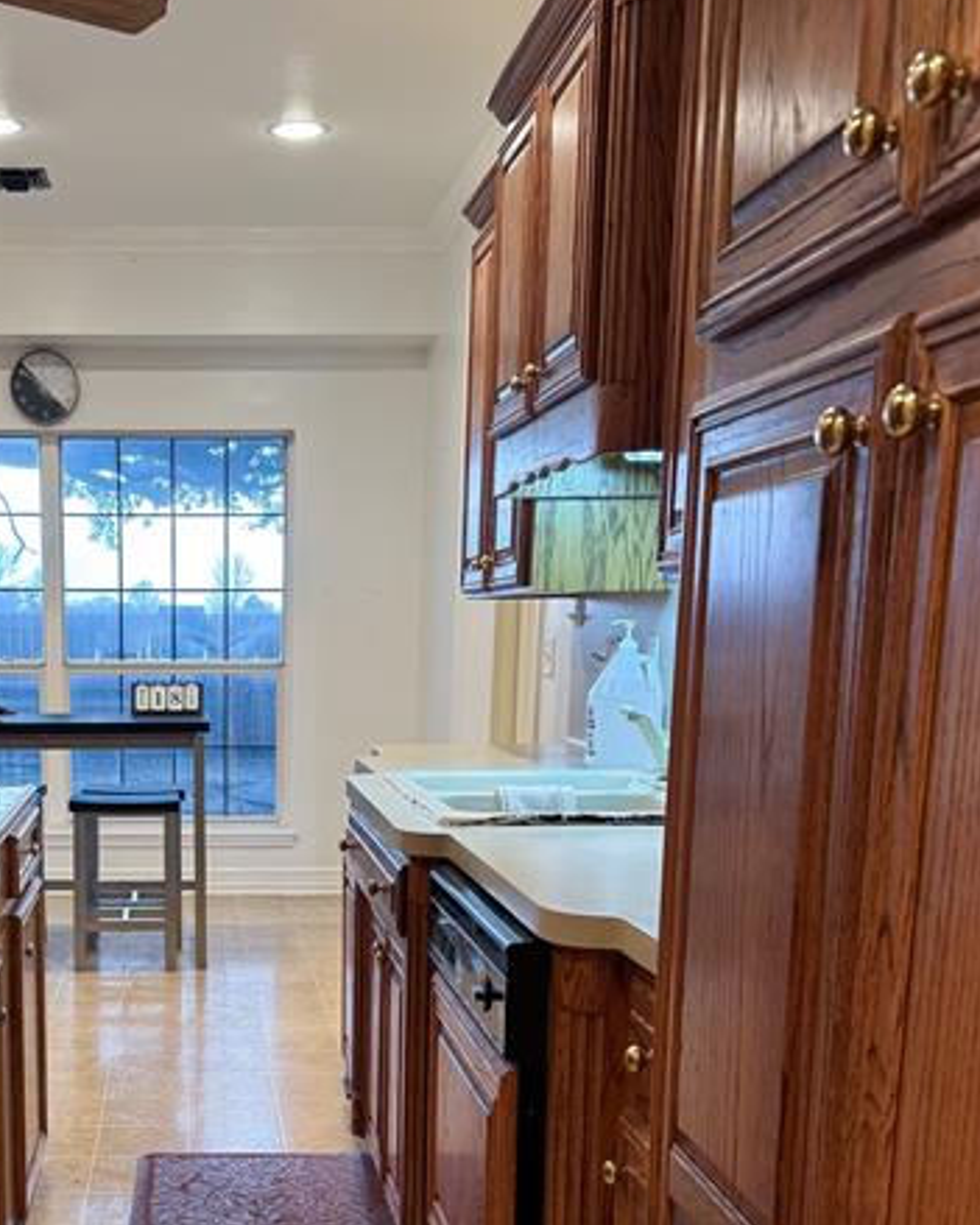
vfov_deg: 43.6
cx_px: 204
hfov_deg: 35.4
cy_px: 893
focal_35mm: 41
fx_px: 1487
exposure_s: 1/60
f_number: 1.8
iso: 250
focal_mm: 6.76
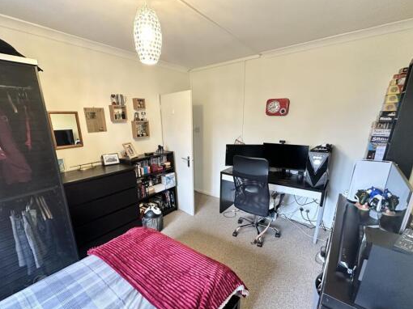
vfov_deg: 77.8
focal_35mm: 16
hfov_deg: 94.5
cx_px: 196
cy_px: 172
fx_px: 191
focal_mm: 2.22
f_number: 2.2
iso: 400
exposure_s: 1/50
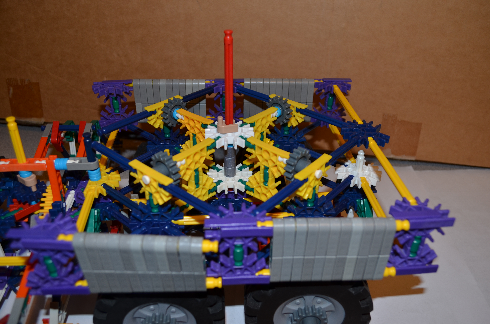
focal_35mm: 33
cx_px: 245
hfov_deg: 57.3
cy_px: 162
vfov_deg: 39.8
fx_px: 448
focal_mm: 22
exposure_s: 1/30
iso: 200
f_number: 5.6
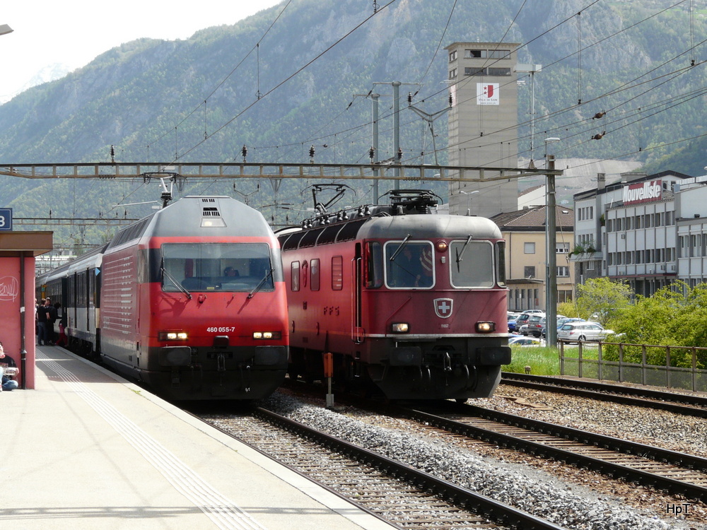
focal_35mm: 106
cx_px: 354
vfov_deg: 14.0
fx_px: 2165
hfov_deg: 18.5
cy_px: 265
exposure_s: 1/200
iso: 100
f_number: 5.6
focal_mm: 17.5
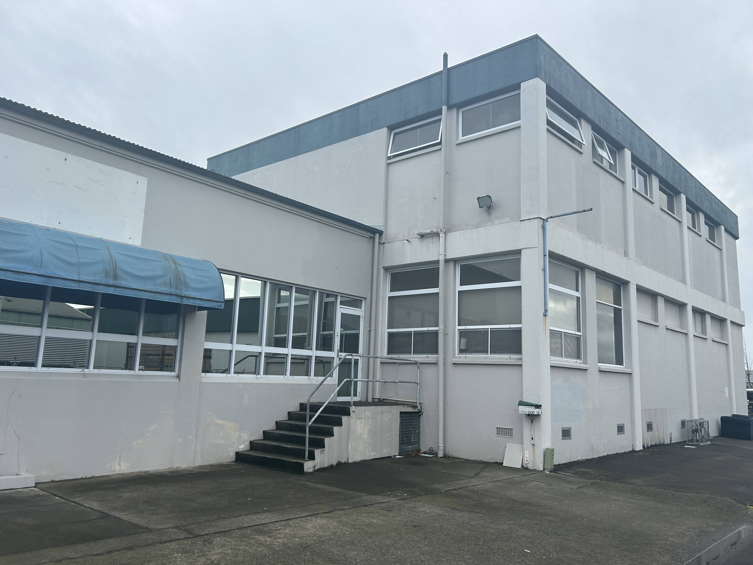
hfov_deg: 67.3
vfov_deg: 53.1
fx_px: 566
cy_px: 282
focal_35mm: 26
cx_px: 376
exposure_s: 1/1468
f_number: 1.5
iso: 50
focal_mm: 5.7
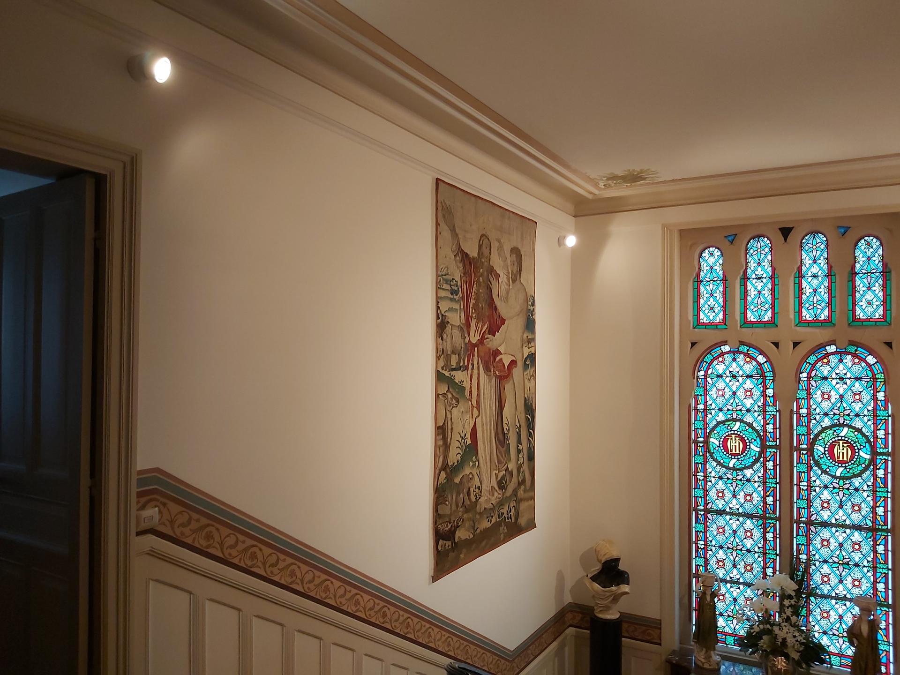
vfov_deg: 53.1
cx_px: 450
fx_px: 676
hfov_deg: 67.3
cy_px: 338
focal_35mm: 26
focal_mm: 3.92
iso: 160
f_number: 1.7
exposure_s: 1/50
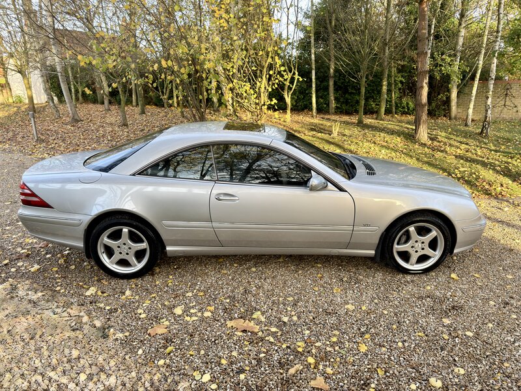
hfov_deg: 71.6
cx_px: 260
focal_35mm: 24
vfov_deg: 56.8
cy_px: 196
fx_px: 361
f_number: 1.78
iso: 50
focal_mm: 6.76
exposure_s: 1/229
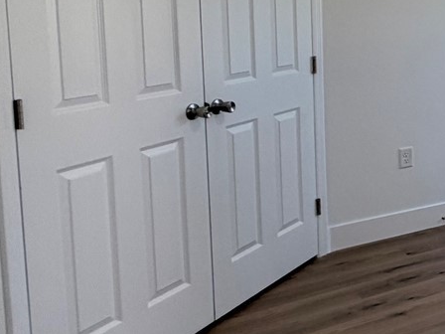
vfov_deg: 28.4
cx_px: 727
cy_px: 60
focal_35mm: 50
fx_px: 643
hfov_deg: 24.8
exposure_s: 1/120
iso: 125
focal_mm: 2.22
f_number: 2.2
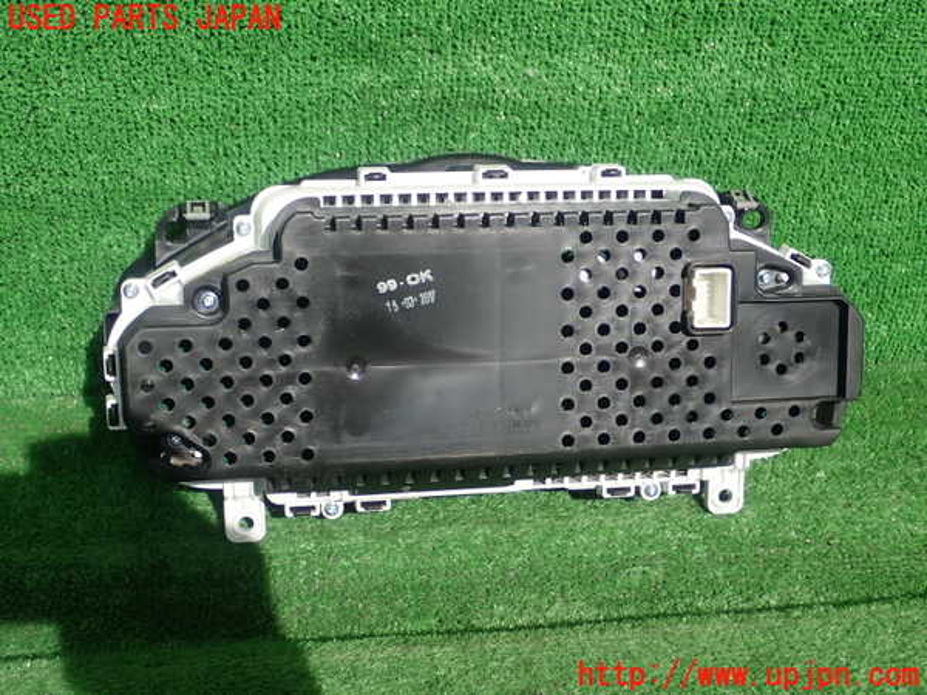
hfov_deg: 38.9
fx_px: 1312
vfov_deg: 29.7
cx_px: 464
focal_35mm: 49
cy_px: 348
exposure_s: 1/200
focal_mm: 8.99
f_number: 3.2
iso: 100
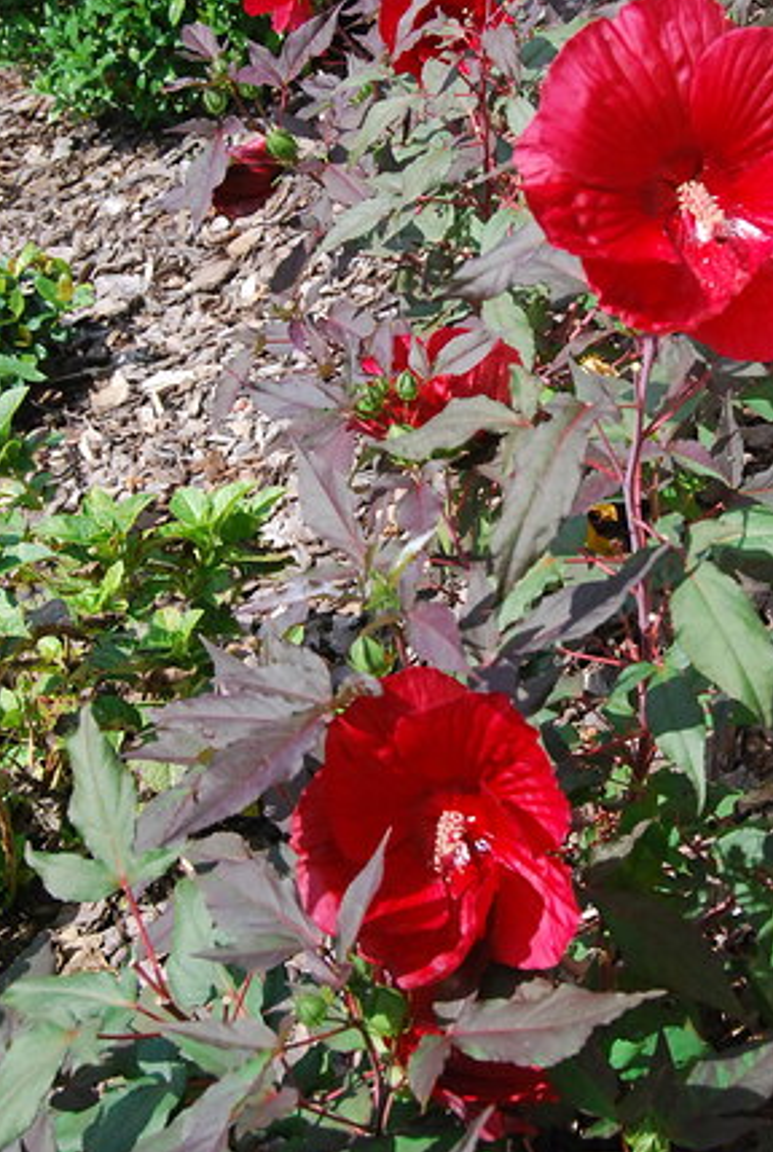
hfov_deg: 21.6
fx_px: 2019
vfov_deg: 31.6
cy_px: 397
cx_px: 511
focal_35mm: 63
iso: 1000
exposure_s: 1/1000
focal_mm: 30
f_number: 8
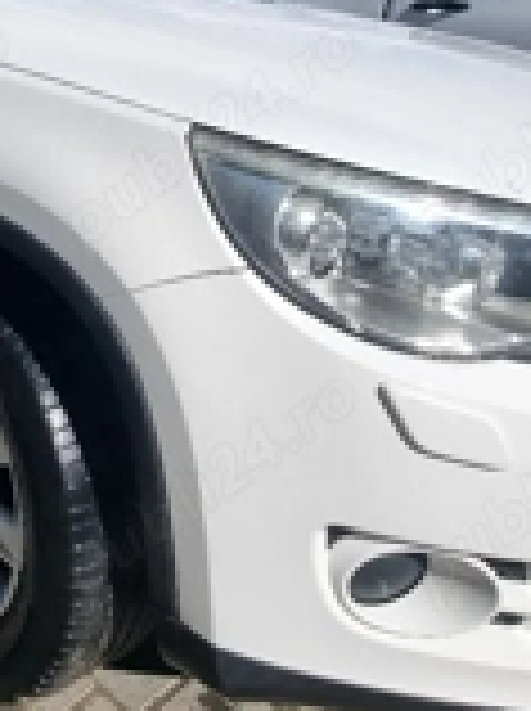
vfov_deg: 53.2
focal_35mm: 33
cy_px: 189
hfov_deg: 36.4
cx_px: -50
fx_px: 677
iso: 50
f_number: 2.2
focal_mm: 2.2
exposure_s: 1/3333
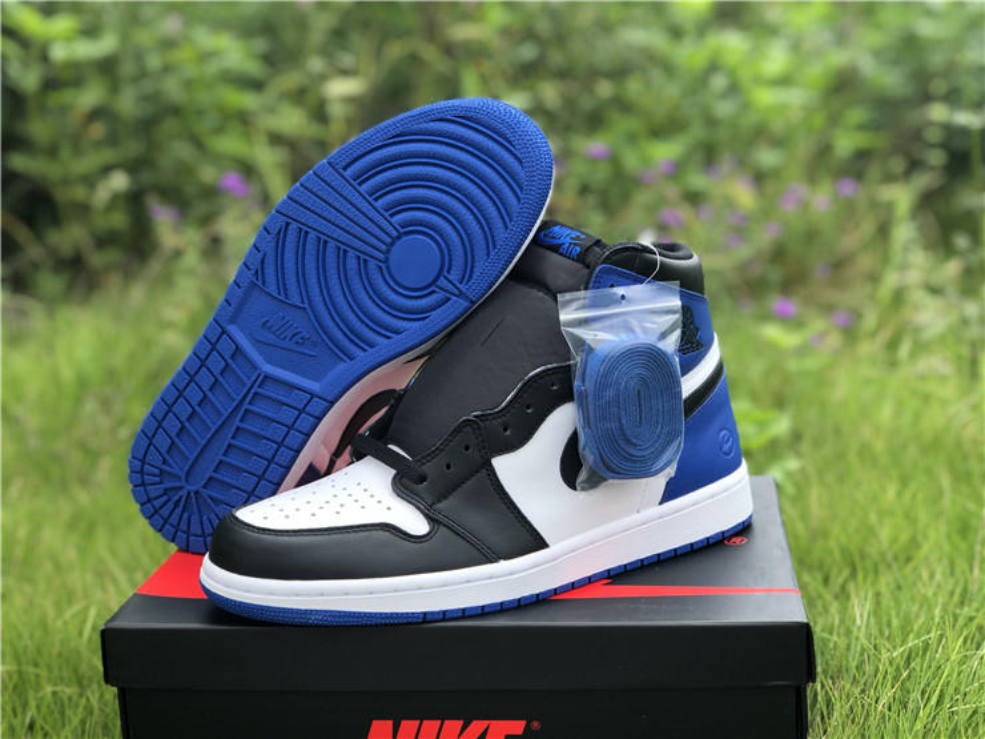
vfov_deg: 28.0
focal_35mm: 52
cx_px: 492
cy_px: 370
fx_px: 1480
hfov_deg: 36.8
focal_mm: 6
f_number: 2.4
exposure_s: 1/521
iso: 16
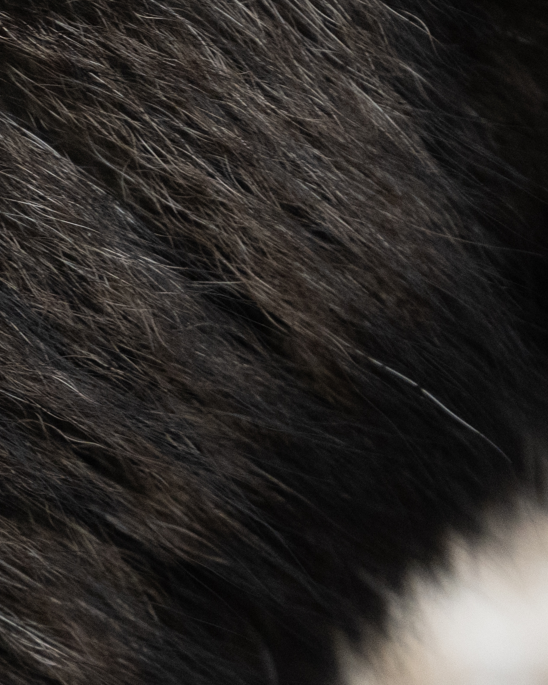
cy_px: 967
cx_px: -921
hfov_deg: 0.8
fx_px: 39489
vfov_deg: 1.0
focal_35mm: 1948
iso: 1250
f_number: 3.2
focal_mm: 400
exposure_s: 1/1250
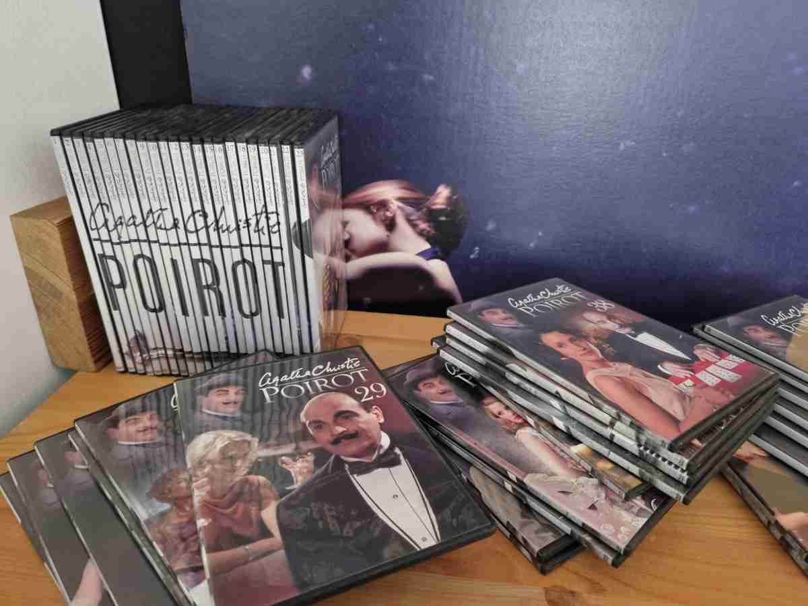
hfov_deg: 73.9
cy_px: 303
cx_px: 404
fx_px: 537
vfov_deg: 58.9
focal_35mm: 23
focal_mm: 5.4
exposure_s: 1/25
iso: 1250
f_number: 1.8
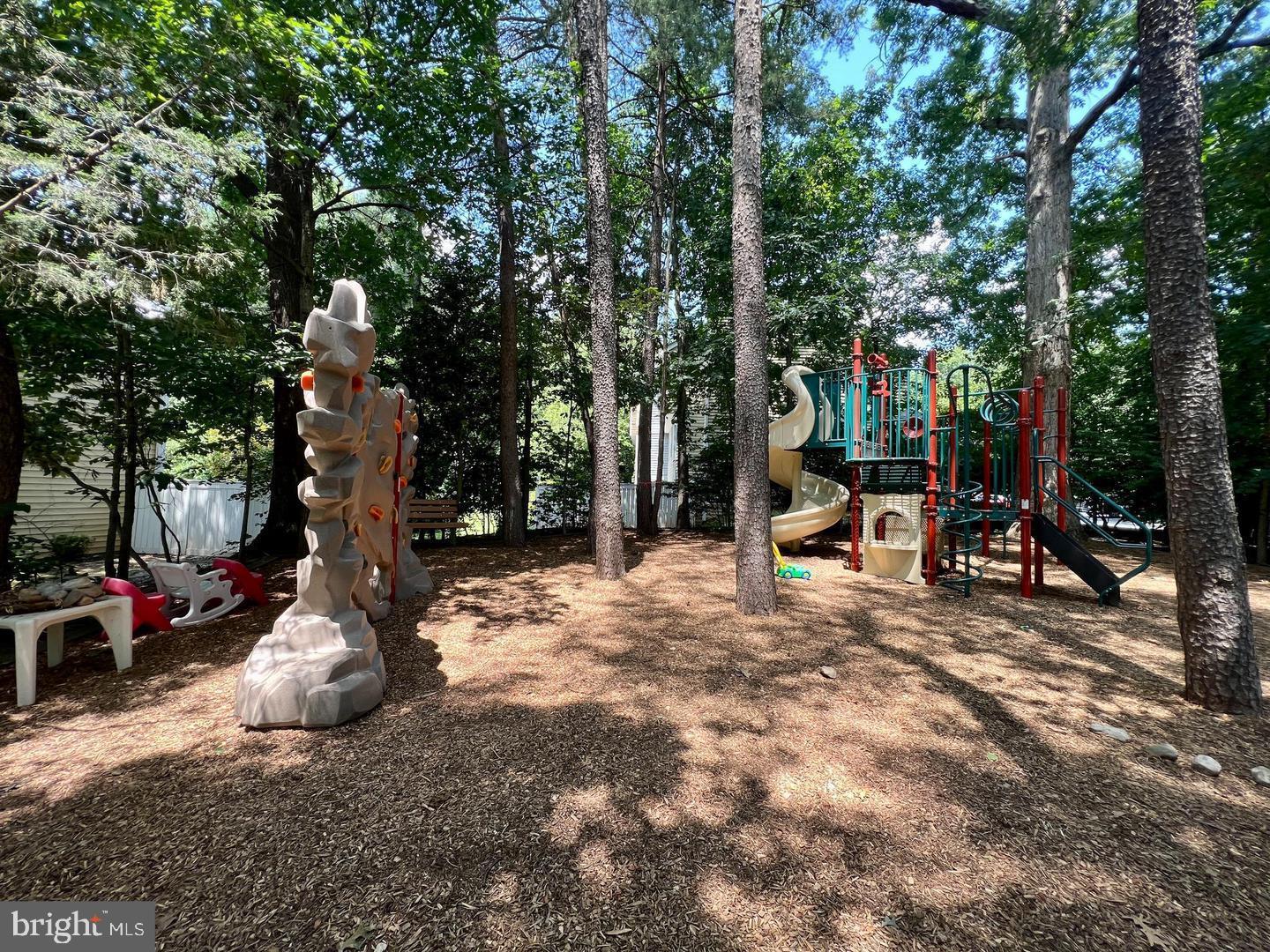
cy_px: 476
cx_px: 635
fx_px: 477
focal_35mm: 13
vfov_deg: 89.9
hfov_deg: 106.2
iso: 32
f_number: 1.8
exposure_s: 1/128
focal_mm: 1.57
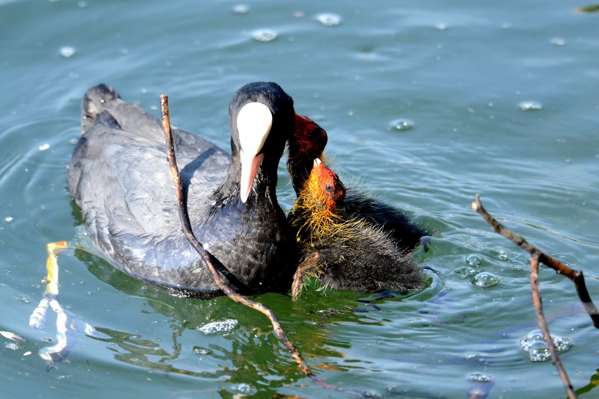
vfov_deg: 2.5
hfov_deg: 3.7
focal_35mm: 555
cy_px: 200
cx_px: 300
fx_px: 9234
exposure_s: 1/640
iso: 800
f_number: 5.6
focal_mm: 370
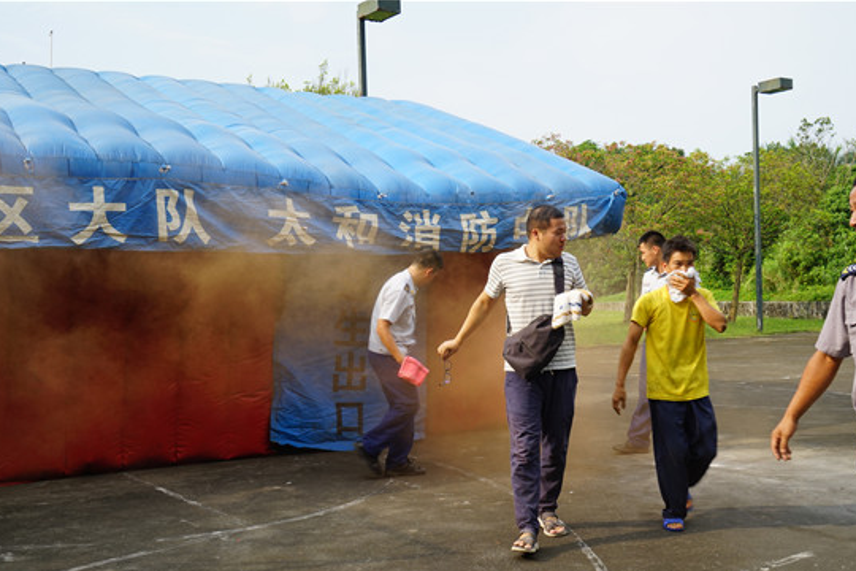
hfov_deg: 48.5
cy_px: 316
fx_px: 951
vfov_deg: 33.4
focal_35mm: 40
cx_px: 439
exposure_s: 1/80
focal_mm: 36
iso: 100
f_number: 11
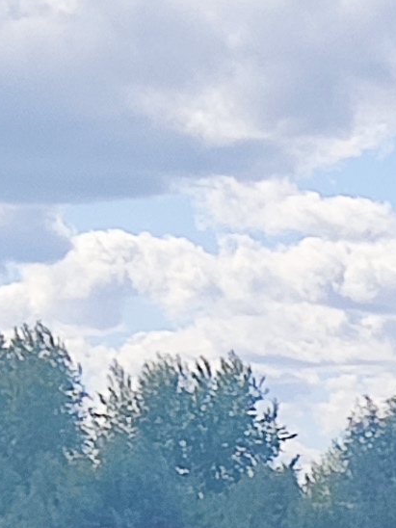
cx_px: 541
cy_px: 1579
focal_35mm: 292
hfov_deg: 5.1
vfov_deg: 6.2
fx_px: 4454
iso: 50
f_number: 1.79
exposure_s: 1/1515
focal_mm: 4.71
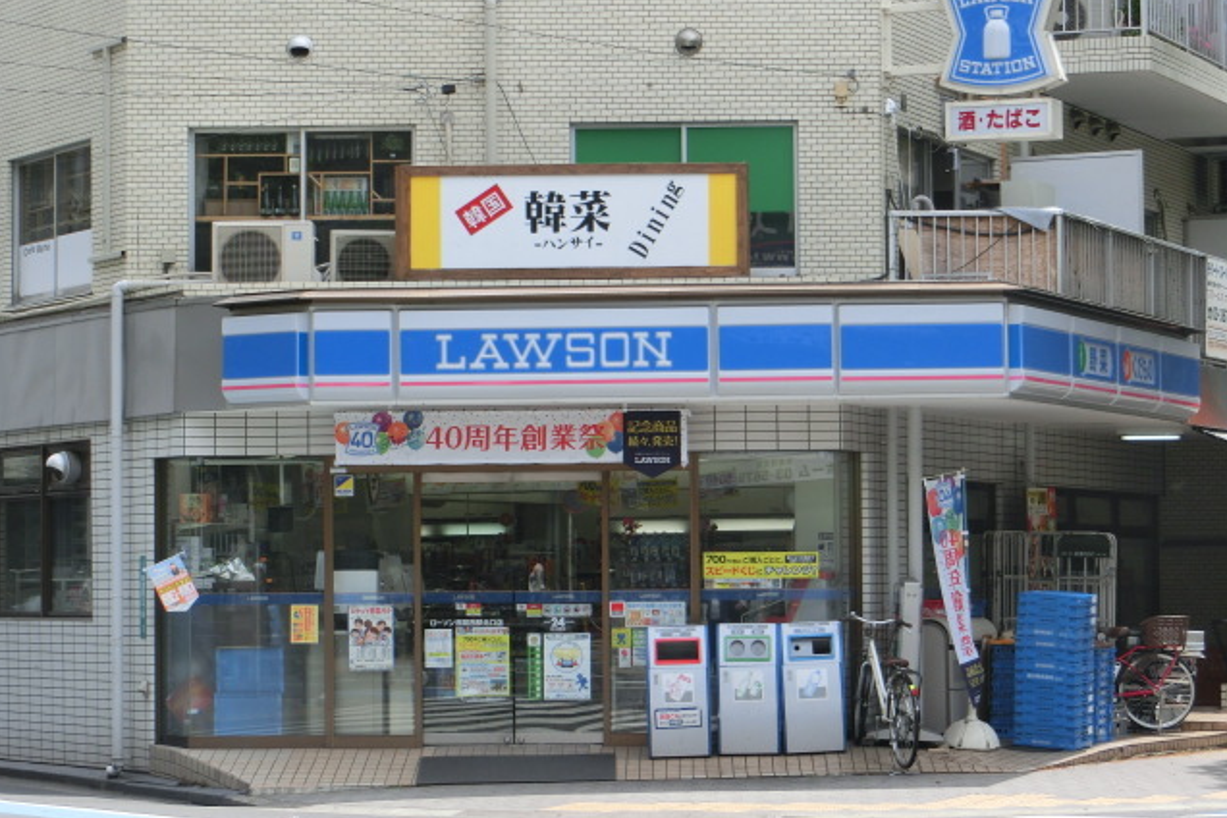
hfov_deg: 18.3
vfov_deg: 12.2
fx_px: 3817
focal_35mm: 112
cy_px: 421
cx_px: 612
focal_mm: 19.1
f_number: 5.7
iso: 80
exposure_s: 1/200
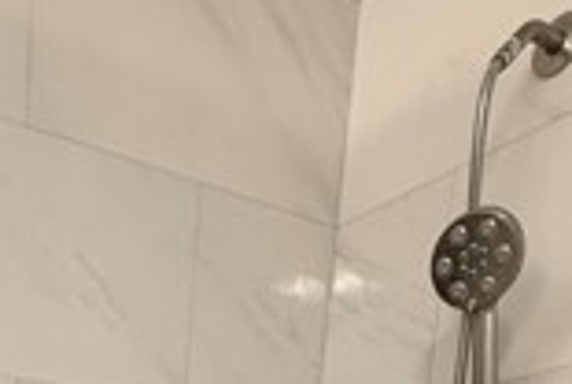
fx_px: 955
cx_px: -63
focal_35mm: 60
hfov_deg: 29.8
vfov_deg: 14.8
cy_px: 905
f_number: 2.2
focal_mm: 2.22
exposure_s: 1/60
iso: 320
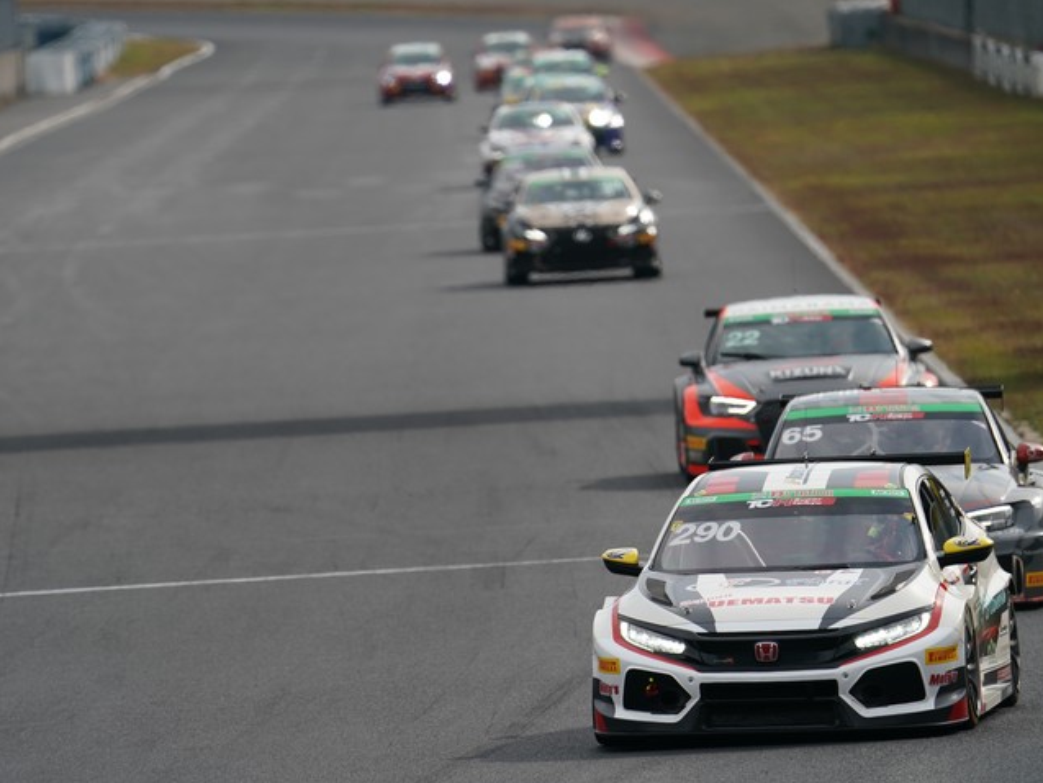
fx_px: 19649
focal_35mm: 652
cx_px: 480
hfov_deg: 3.0
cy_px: 392
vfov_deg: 2.3
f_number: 7.1
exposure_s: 1/800
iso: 250
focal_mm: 600
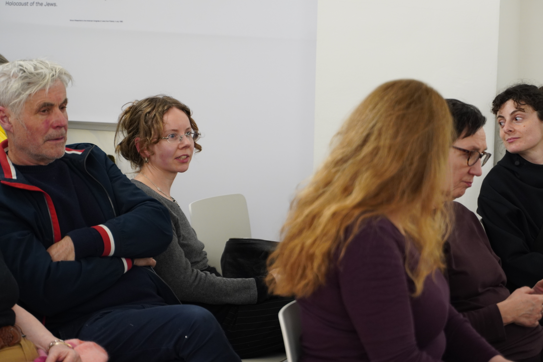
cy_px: 181
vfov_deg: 12.2
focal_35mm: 112
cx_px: 272
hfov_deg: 18.2
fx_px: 1697
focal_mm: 75
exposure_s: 1/125
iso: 1000
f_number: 2.8
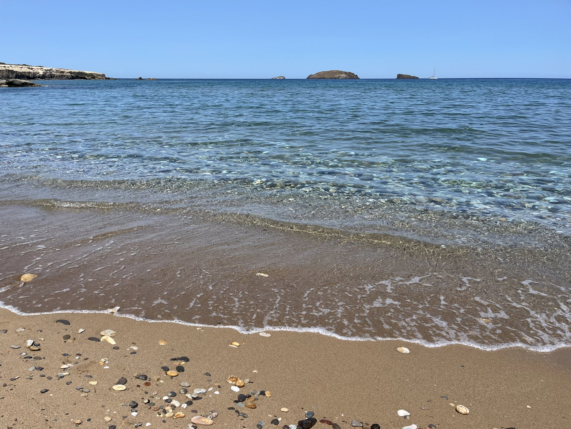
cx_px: 286
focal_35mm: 26
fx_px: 429
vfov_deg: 53.1
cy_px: 214
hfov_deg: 67.3
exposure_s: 1/5319
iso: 50
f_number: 1.6
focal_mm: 5.1
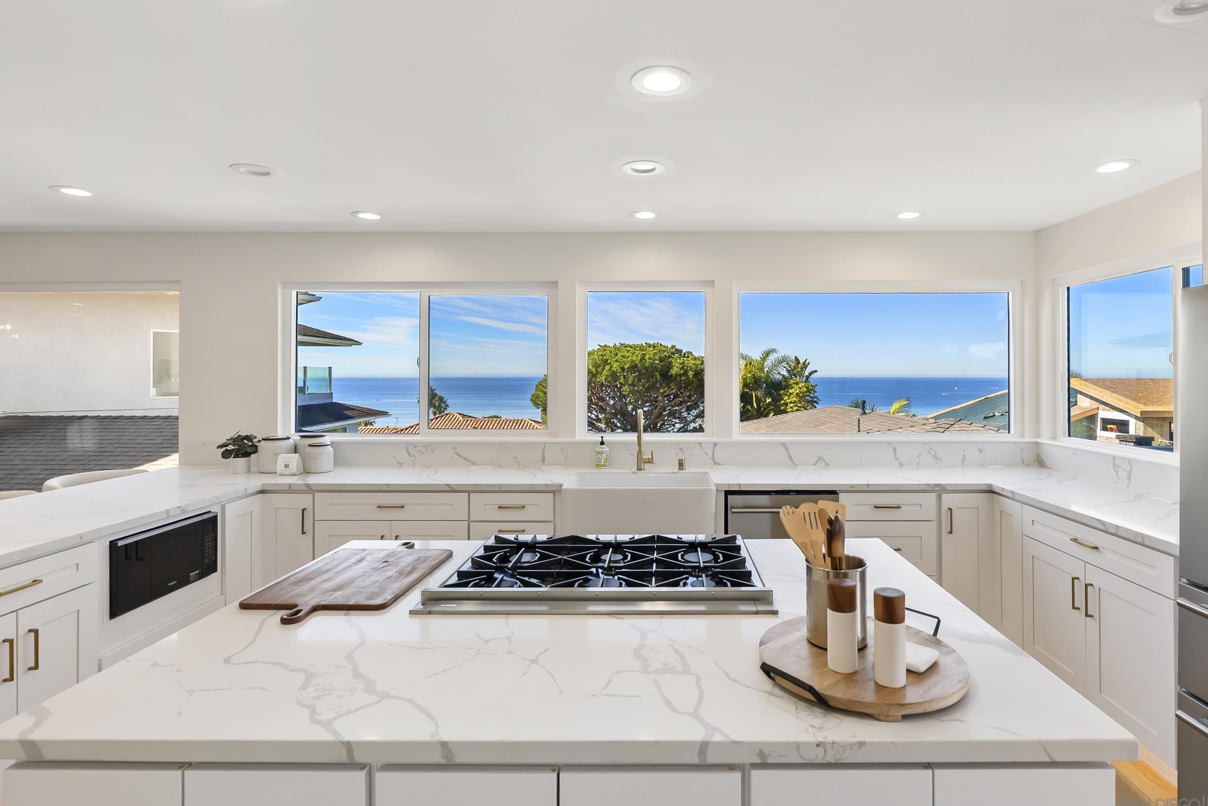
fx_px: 570
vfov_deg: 70.4
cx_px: 601
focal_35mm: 17
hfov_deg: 93.3
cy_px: 387
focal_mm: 16
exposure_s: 1/80
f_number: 8
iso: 500
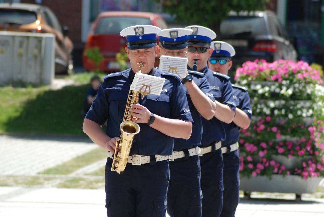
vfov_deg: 5.1
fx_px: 2433
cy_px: 108
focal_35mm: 270
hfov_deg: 7.6
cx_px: 162
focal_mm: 180
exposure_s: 1/2000
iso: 800
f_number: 5.6
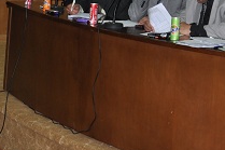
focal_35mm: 112
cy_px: -36
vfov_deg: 11.9
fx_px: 699
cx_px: 241
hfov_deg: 17.7
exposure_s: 1/60
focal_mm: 26
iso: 320
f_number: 4
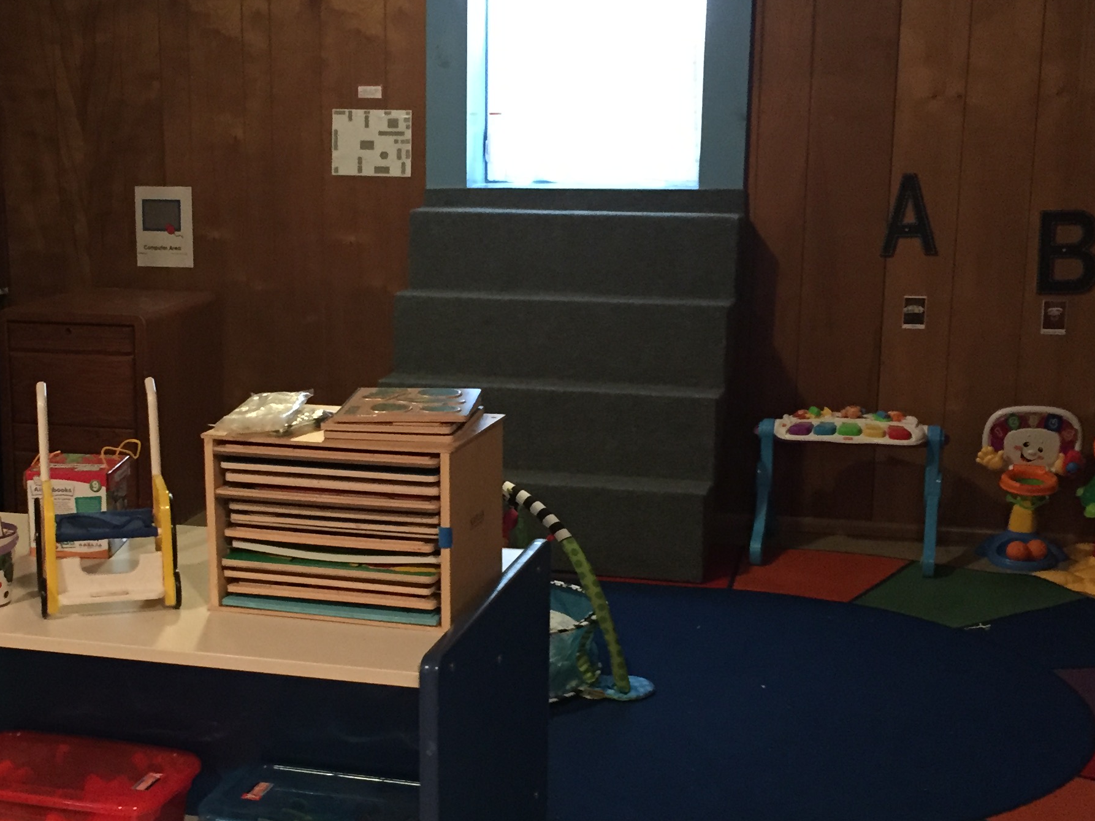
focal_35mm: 53
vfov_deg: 27.5
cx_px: 406
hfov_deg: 36.0
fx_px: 1676
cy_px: 478
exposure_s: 1/15
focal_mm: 4.15
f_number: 2.2
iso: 250
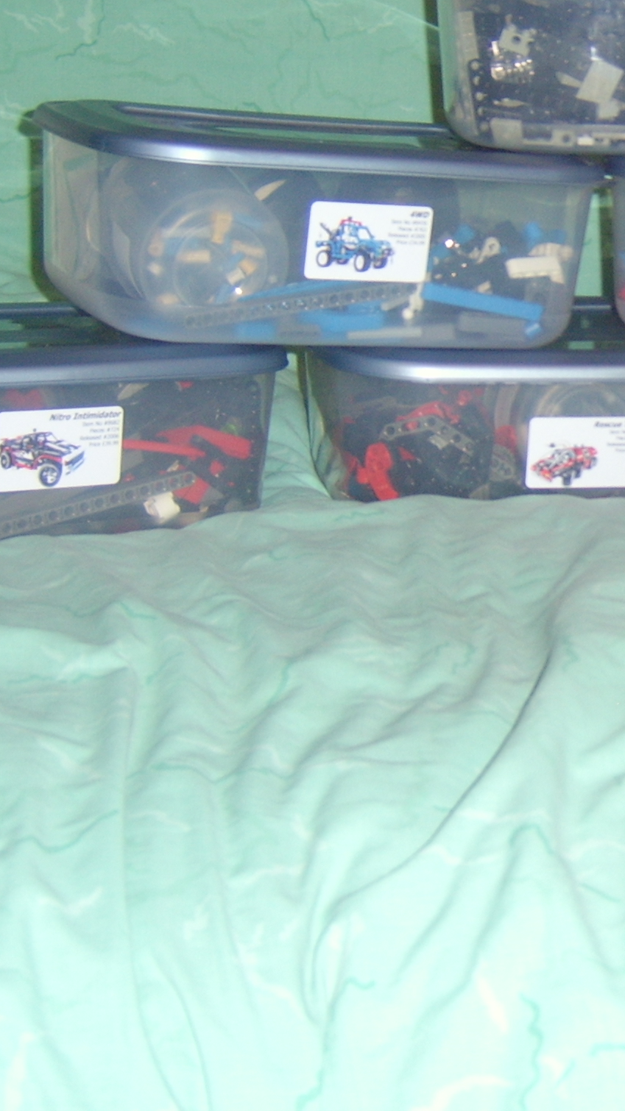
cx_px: 747
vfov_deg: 33.2
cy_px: 450
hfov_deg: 18.2
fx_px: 1857
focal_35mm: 63
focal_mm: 8.13
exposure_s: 1/30
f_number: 2.7
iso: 141
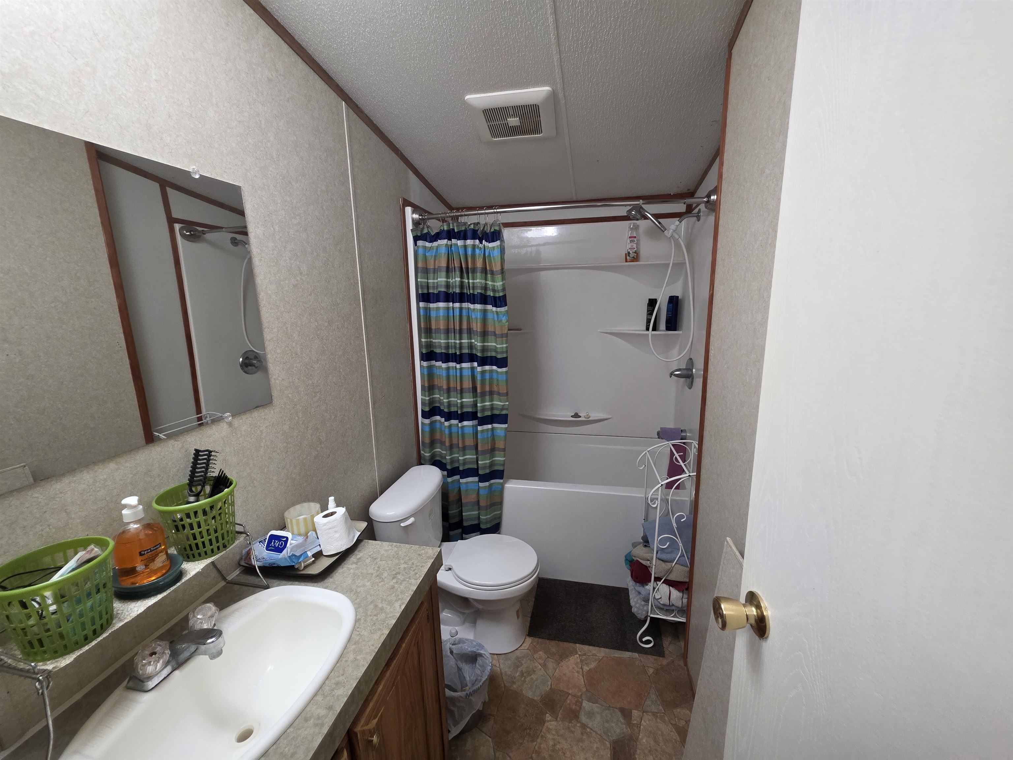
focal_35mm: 13
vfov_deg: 89.9
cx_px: 506
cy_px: 380
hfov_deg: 106.2
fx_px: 380
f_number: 1.9
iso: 250
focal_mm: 2.2
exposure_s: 1/120
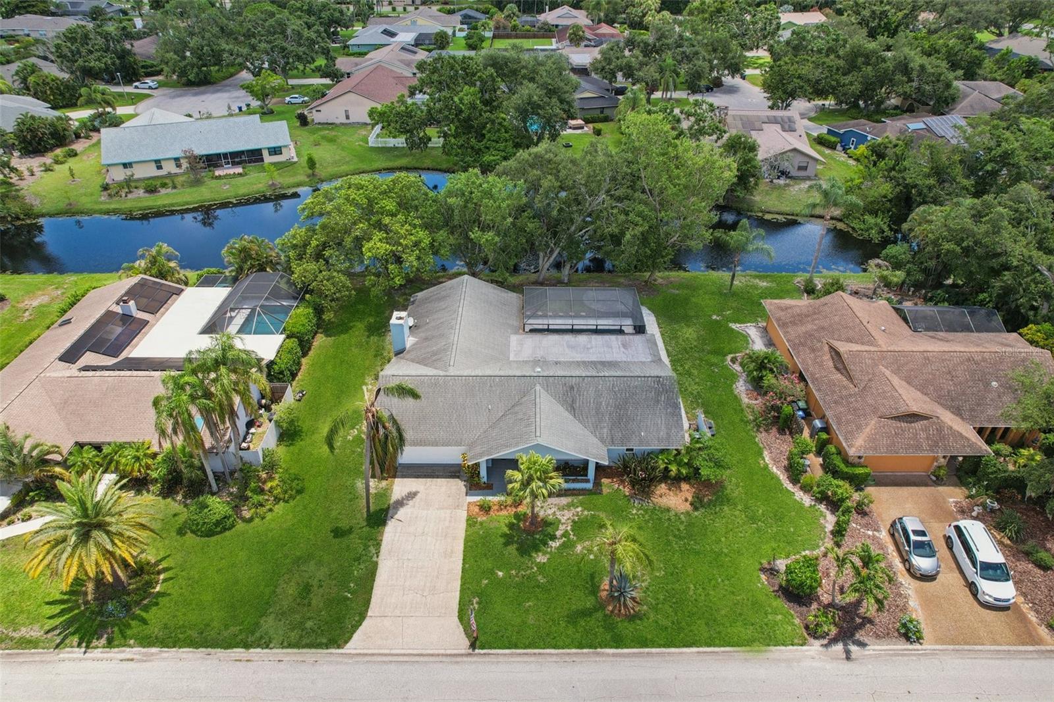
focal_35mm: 22
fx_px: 644
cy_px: 351
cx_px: 527
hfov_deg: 78.6
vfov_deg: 57.2
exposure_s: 1/1000
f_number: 2.8
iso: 100
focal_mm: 8.38
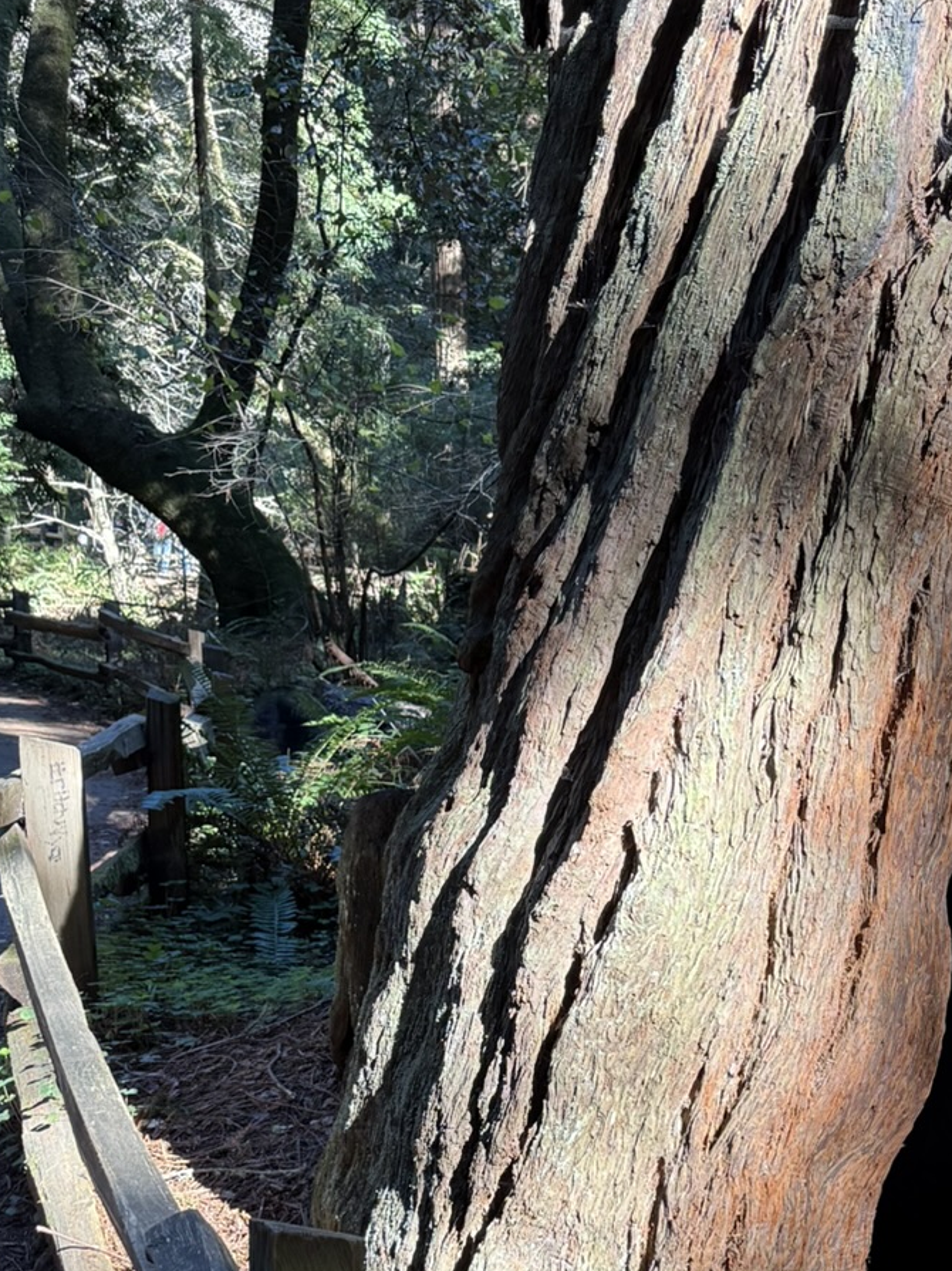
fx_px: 2018
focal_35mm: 55
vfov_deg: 34.2
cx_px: 1005
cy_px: 948
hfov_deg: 25.0
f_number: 1.78
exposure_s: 1/121
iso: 160
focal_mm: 6.76
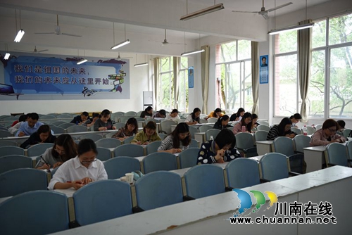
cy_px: 118
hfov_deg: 58.7
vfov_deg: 41.2
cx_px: 176
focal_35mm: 32
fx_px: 313
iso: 160
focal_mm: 32
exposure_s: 1/30
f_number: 2.8
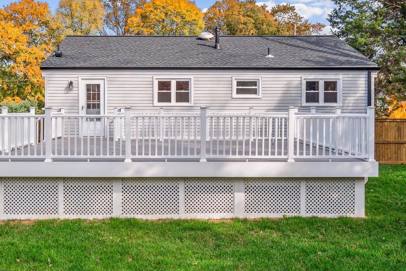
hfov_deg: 50.7
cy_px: 117
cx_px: 206
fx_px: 429
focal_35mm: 38
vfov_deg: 35.0
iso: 400
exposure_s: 1/400
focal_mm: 20
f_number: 5.6
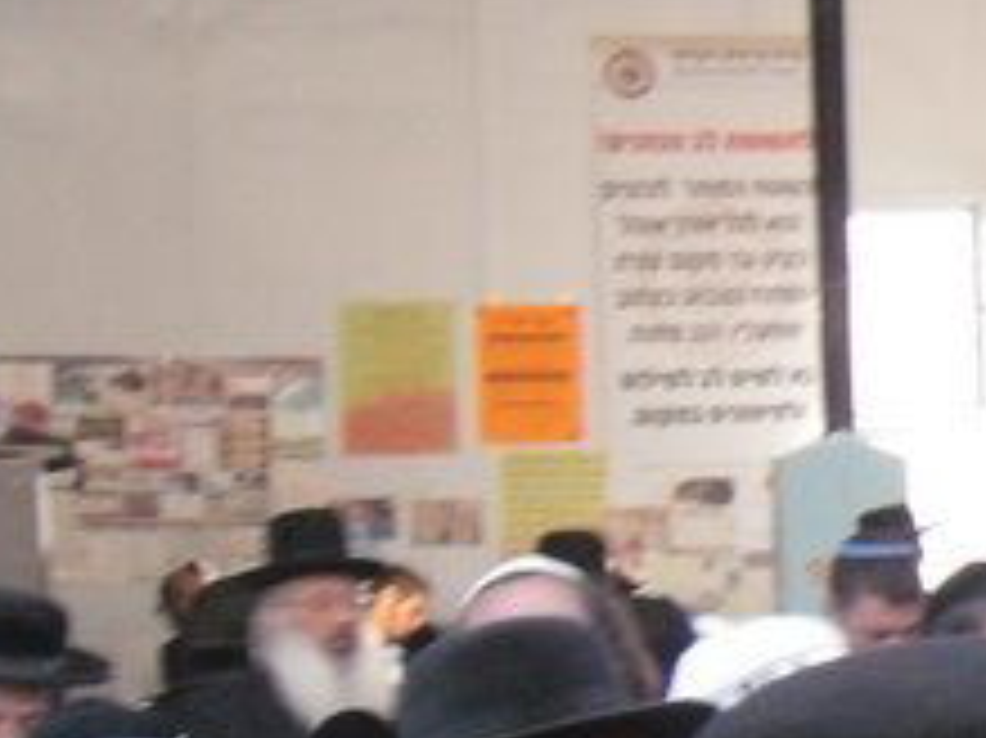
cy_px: 612
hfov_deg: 10.7
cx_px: 2175
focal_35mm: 164
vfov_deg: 9.0
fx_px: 4669
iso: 200
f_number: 3.5
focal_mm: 6.3
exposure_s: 1/45
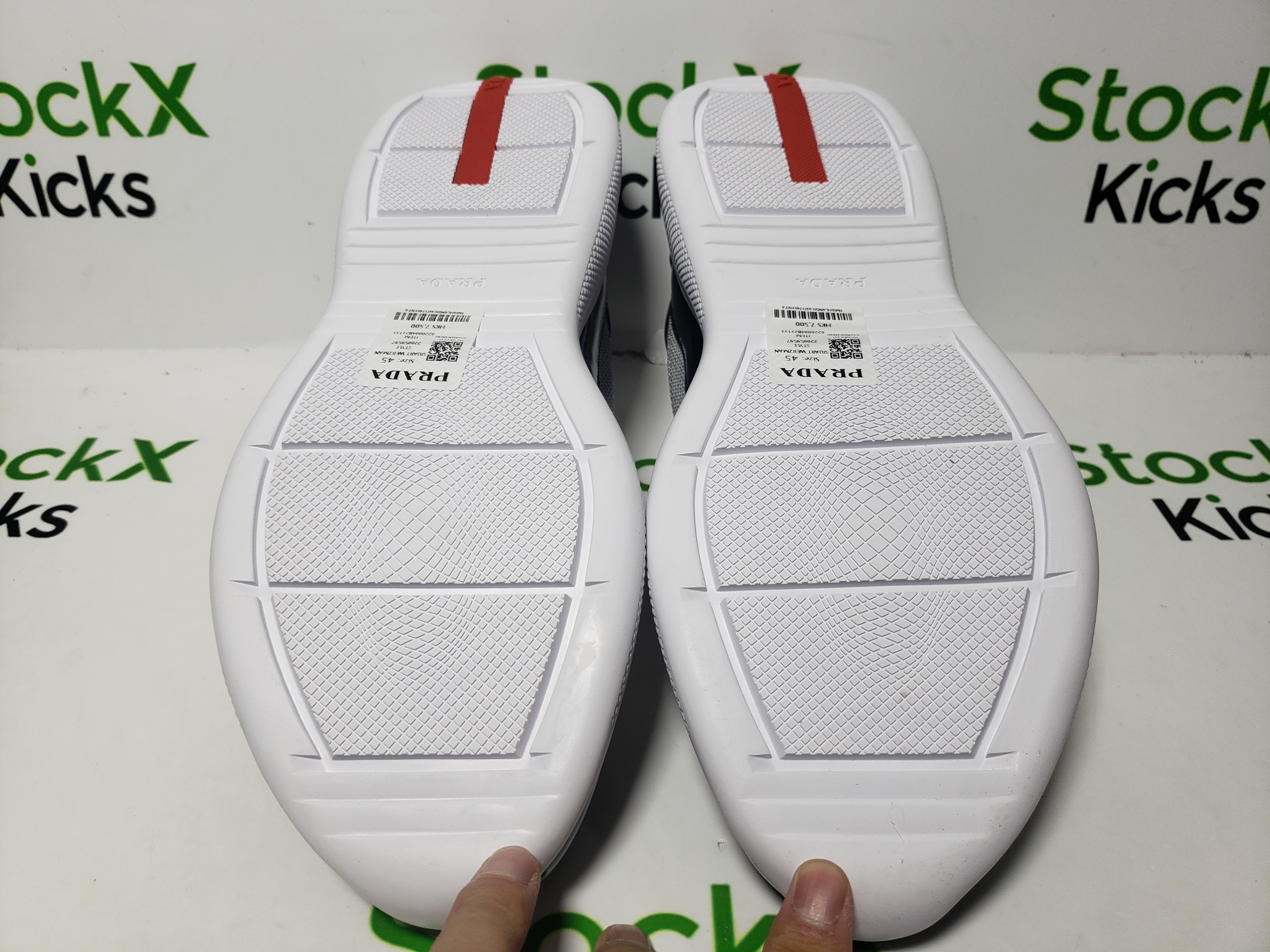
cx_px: 635
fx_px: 954
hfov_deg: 67.3
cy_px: 476
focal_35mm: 26
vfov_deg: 53.1
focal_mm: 4.3
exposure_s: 1/722
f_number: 1.5
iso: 50
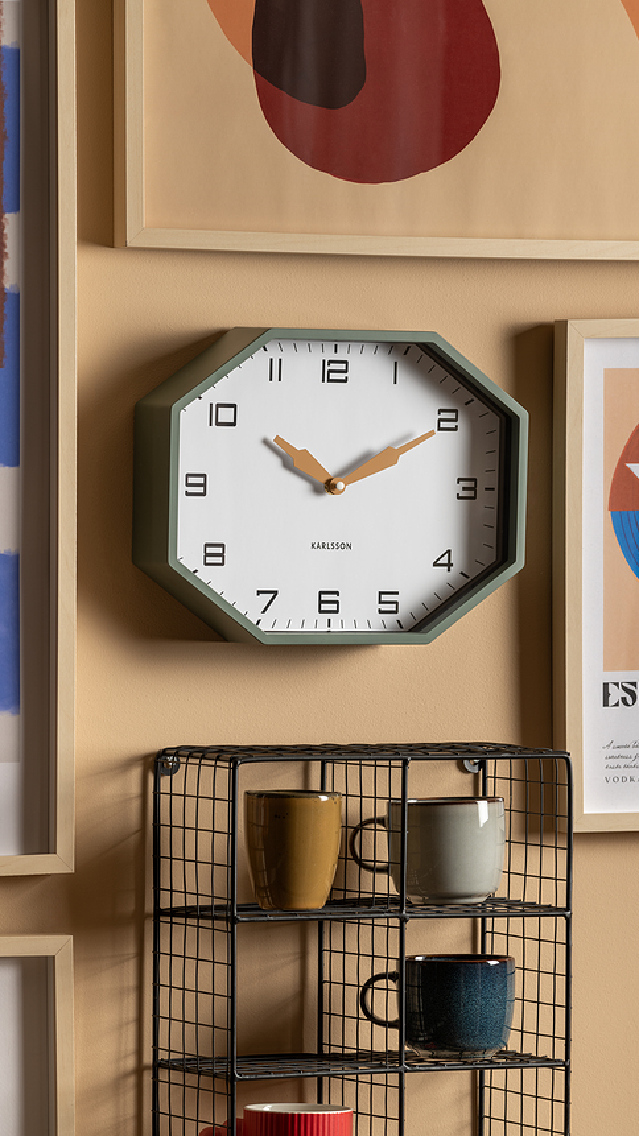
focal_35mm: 174
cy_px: 565
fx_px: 5244
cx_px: 293
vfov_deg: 12.4
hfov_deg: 7.0
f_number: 7.1
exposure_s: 1/125
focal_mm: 165
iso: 31
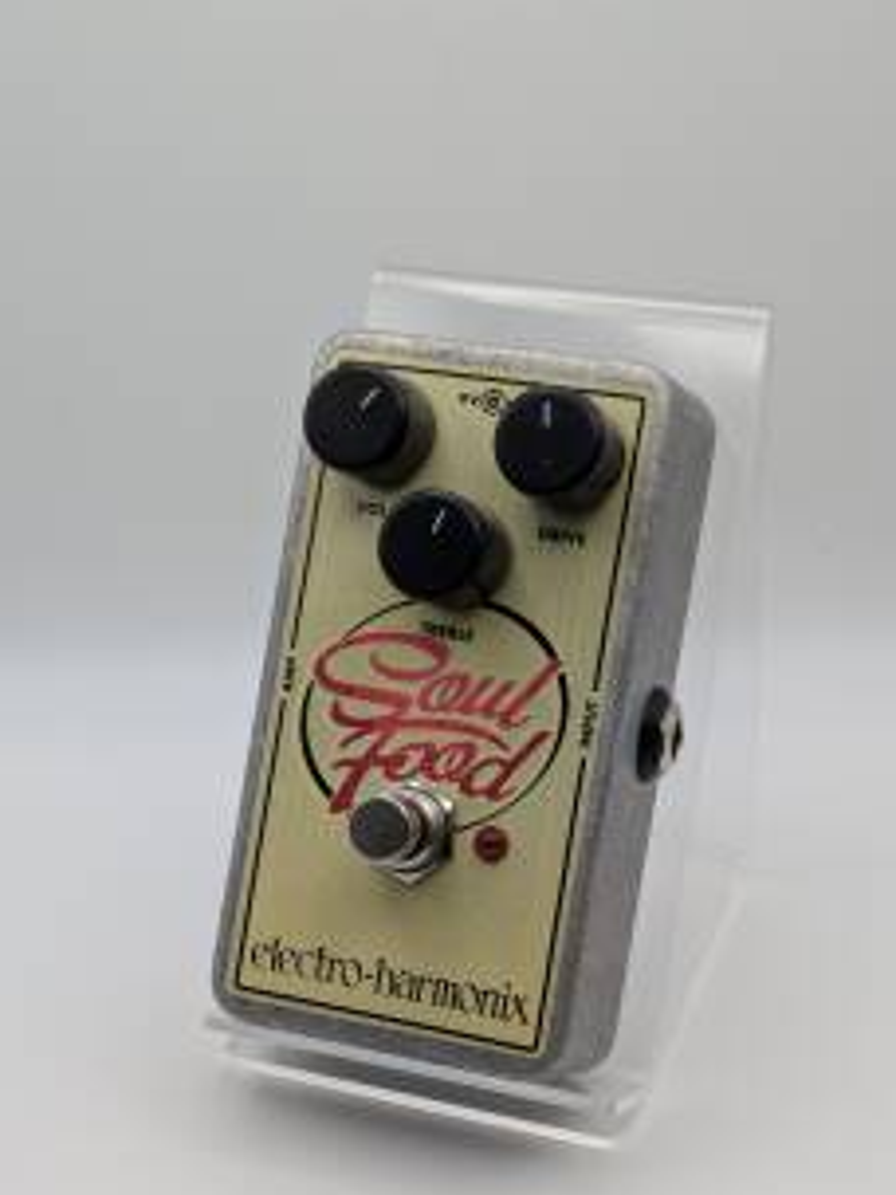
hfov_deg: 21.9
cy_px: 711
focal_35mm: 67
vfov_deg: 28.9
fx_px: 2312
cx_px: 456
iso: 44
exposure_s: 1/160
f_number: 1.89
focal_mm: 5.43
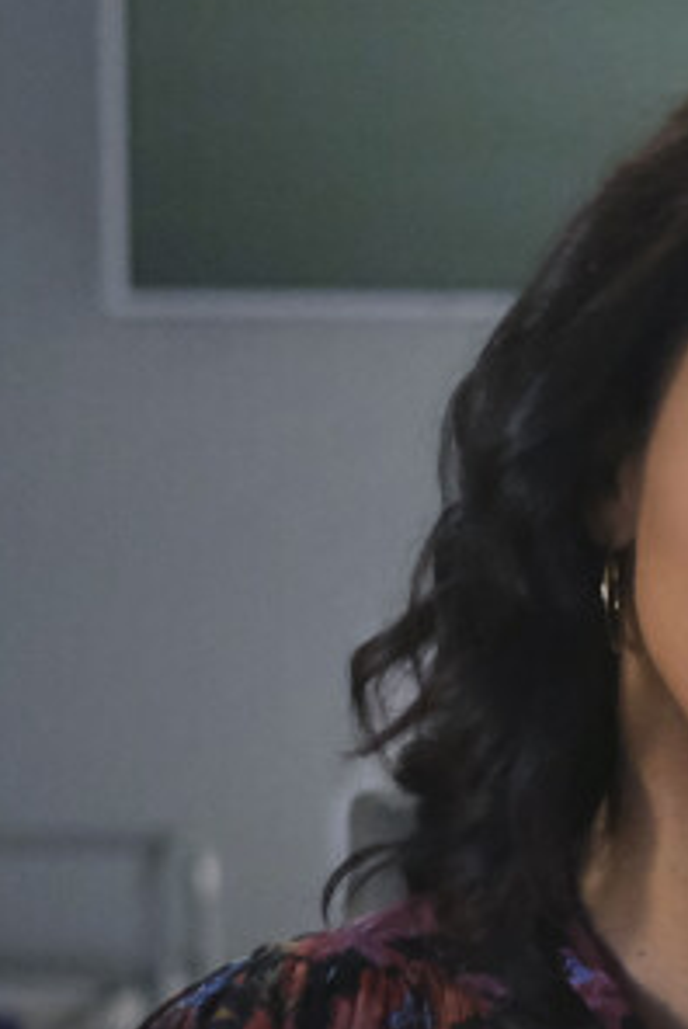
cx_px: 1661
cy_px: 1290
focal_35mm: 340
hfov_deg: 4.0
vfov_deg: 6.0
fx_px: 9723
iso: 8000
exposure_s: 1/320
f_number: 1.8
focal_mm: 56
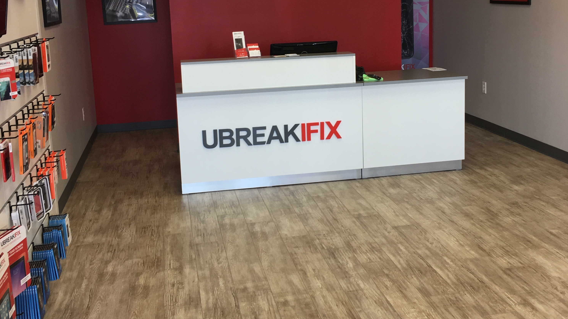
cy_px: 103
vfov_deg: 27.5
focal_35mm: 43
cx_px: 289
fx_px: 648
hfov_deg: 47.4
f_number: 2.2
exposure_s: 1/60
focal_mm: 4.15
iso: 32
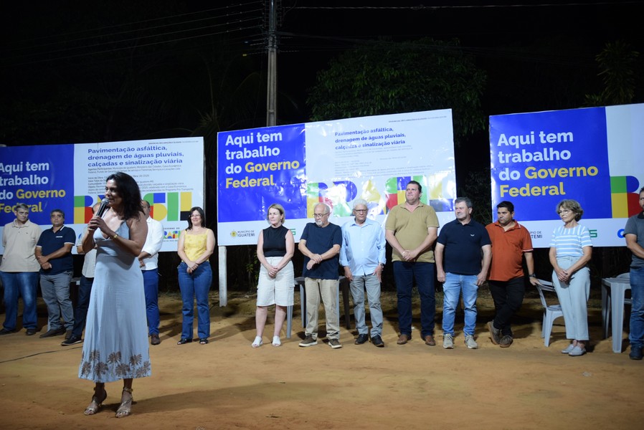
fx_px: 483
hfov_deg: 67.3
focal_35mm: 27
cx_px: 322
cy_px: 215
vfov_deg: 48.0
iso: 800
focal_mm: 18
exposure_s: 1/50
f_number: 3.5
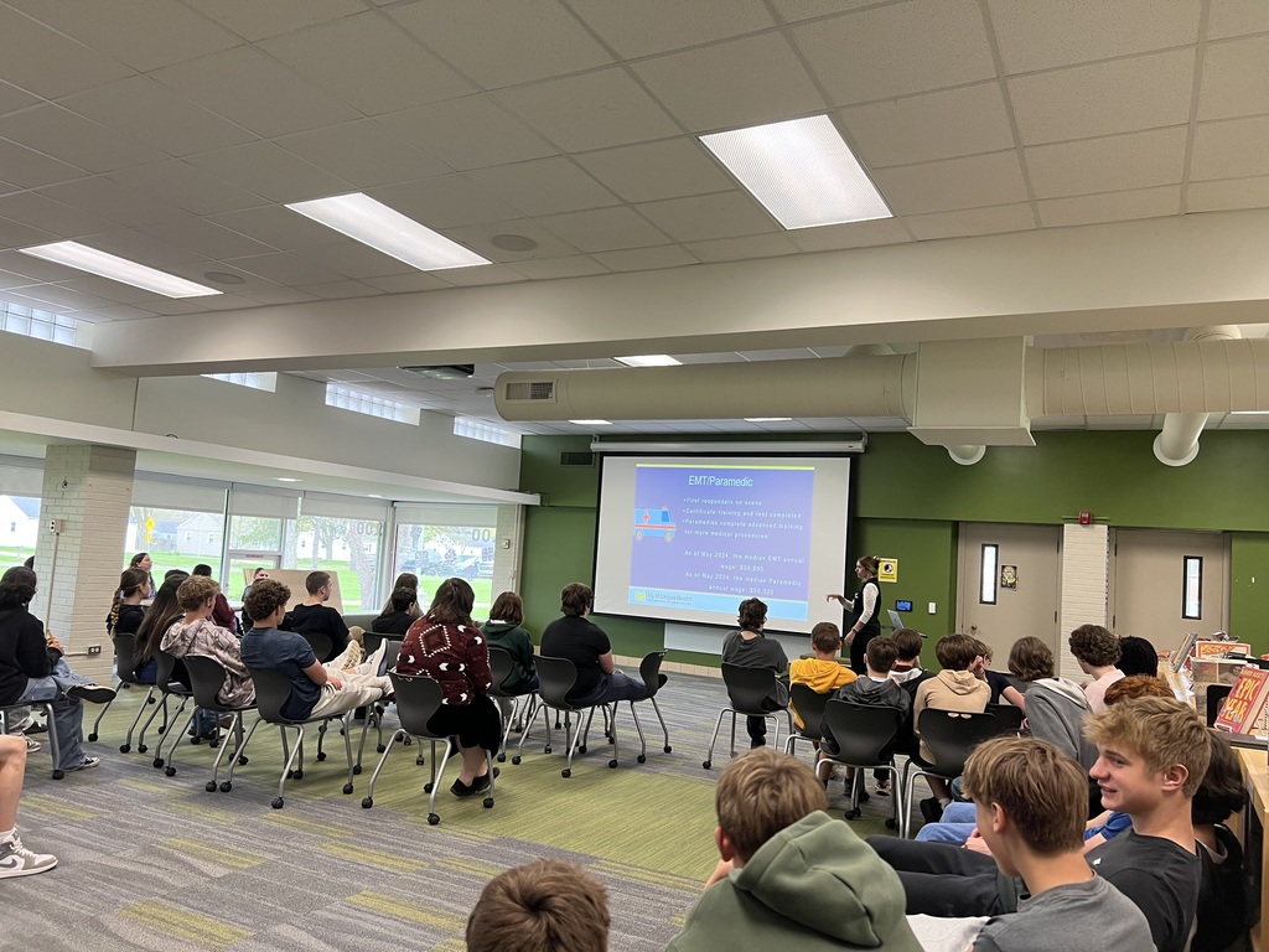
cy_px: 476
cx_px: 634
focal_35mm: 26
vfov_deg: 53.1
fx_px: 953
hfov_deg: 67.3
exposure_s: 1/60
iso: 100
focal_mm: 5.7
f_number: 1.5
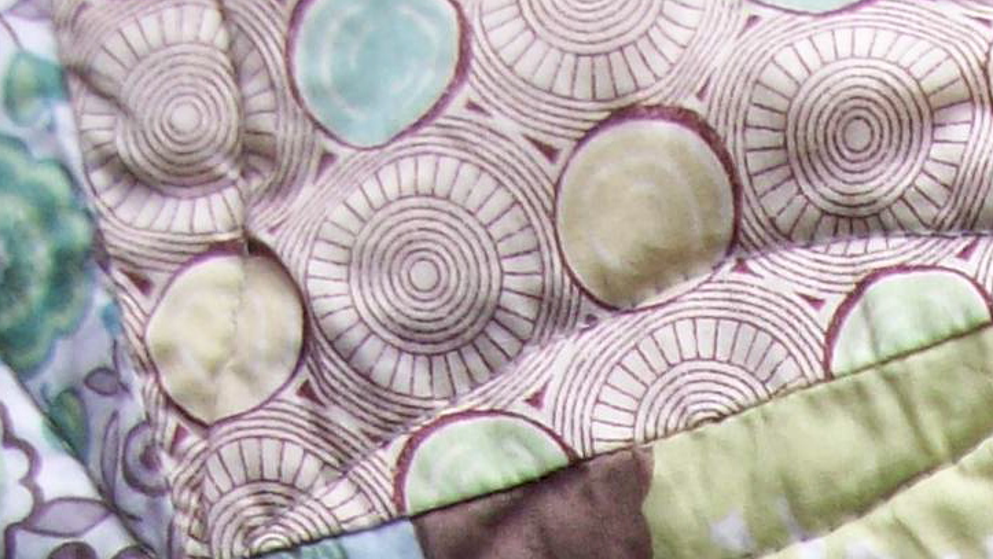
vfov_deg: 6.3
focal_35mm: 168
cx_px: 1647
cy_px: 2020
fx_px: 4424
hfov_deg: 12.0
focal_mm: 5.7
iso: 64
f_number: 2.8
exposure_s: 1/74.8
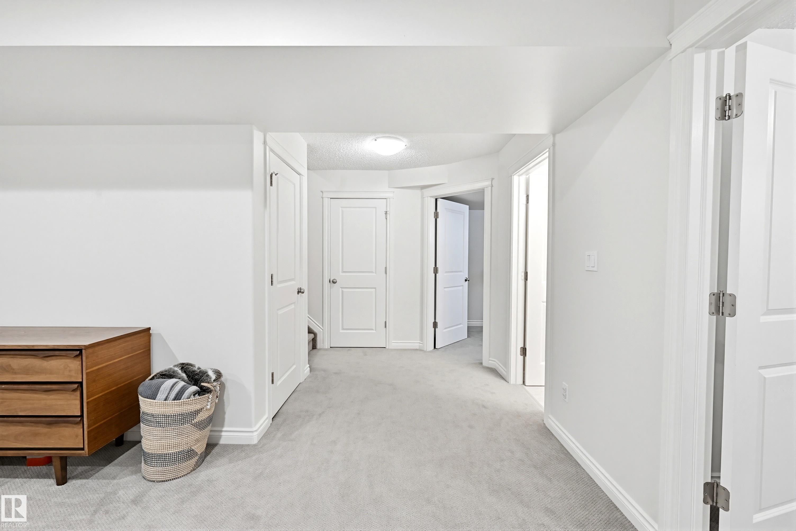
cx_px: 398
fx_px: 343
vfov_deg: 75.5
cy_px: 266
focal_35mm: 16
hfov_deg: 98.5
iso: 400
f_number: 8
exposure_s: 1/3
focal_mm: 15.5
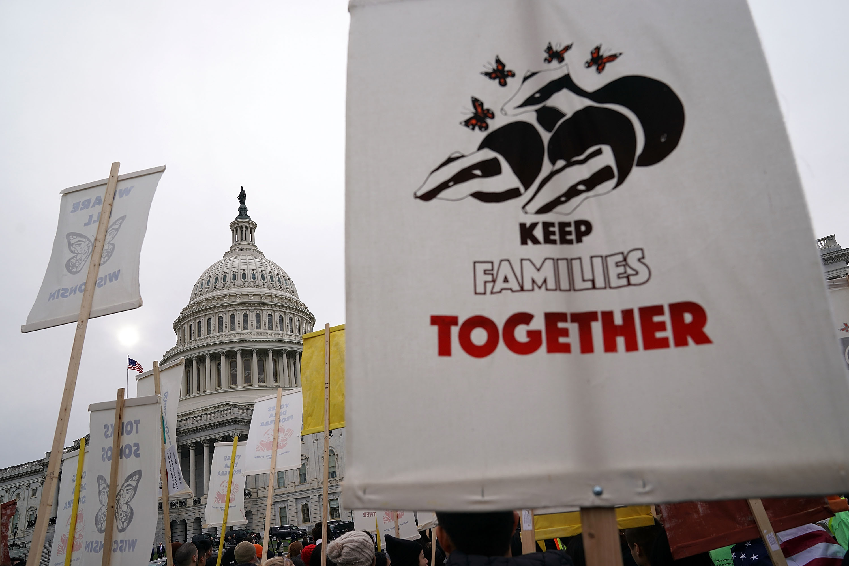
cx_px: 424
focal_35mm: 24
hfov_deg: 73.7
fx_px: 566
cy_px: 283
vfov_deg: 53.1
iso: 200
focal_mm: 24
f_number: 6.3
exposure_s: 1/320
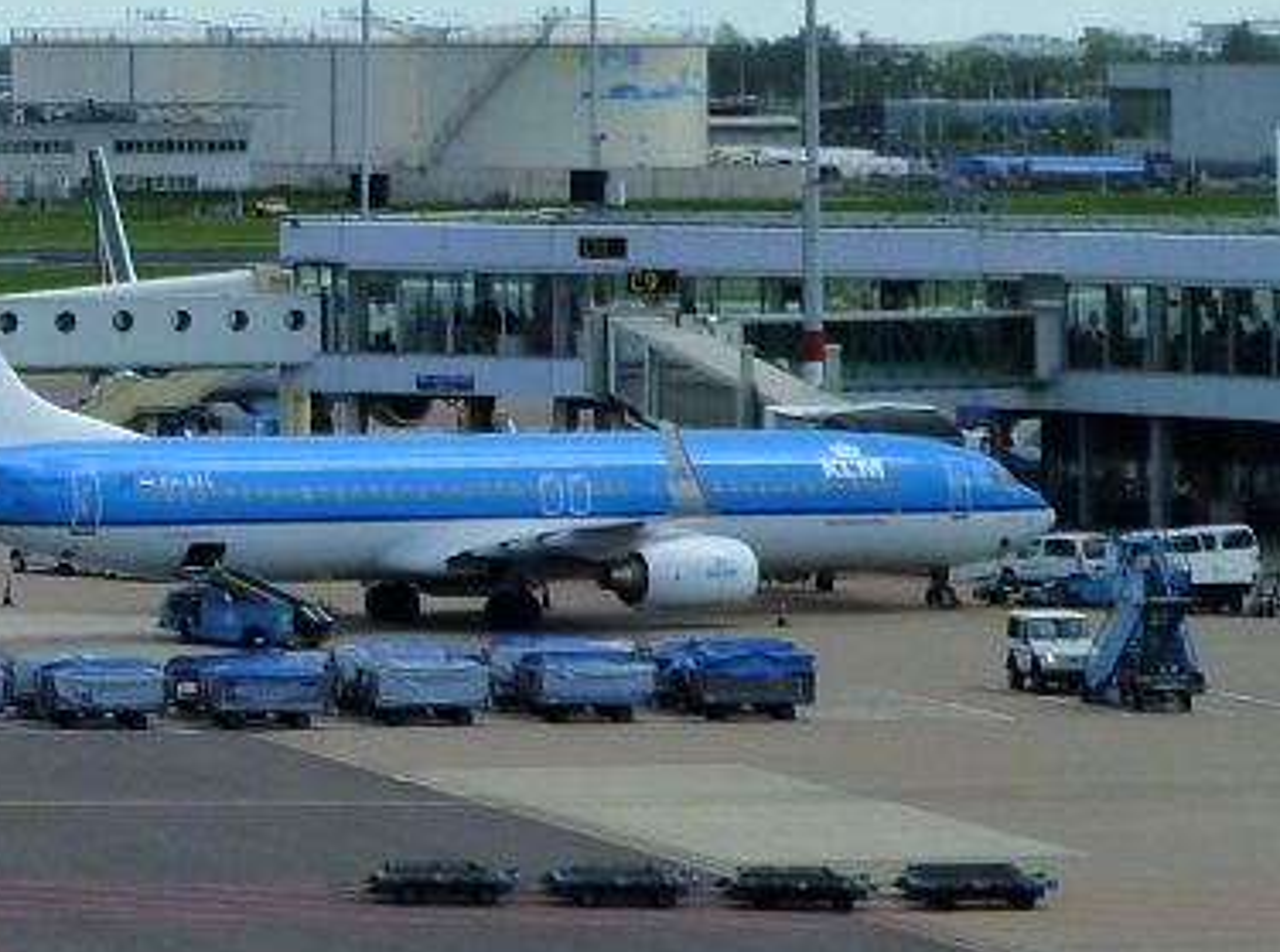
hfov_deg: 6.9
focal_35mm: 284
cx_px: -300
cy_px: -29
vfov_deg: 5.2
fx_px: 10471
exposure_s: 1/500
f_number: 5
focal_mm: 17
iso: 125
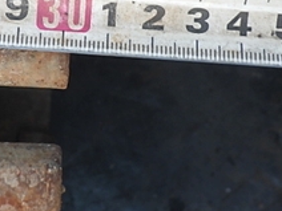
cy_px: 33
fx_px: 627
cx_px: 55
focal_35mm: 77
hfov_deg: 24.9
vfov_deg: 18.9
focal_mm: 6.1
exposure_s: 1/50
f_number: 3.8
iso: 160
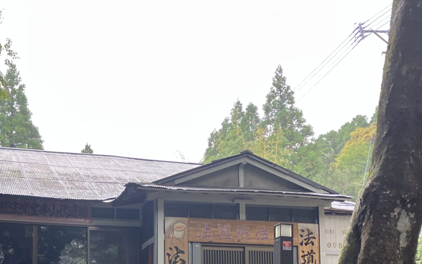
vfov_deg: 22.2
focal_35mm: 55
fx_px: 633
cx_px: 121
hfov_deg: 36.3
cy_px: 292
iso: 64
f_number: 1.8
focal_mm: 3.99
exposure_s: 1/121
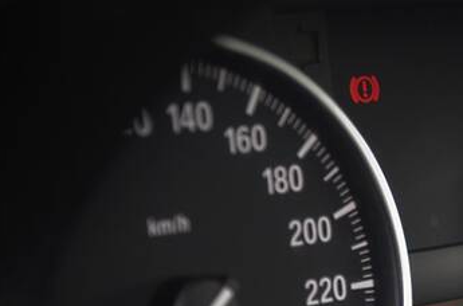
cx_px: 533
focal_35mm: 174
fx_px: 2232
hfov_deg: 11.6
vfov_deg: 7.8
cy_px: 268
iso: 500
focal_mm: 50
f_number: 5
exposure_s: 1/60
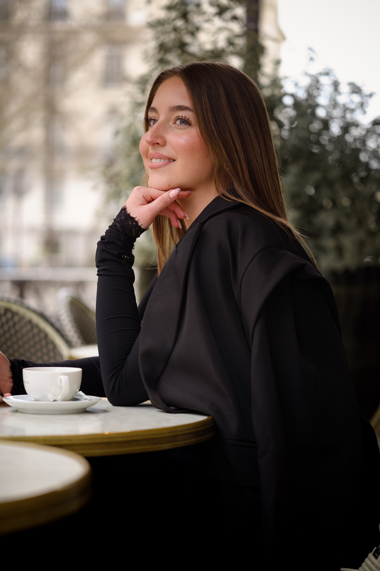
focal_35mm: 84
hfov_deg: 16.3
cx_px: 190
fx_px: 1330
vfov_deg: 24.2
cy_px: 286
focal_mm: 56
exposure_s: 1/200
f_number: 2
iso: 100
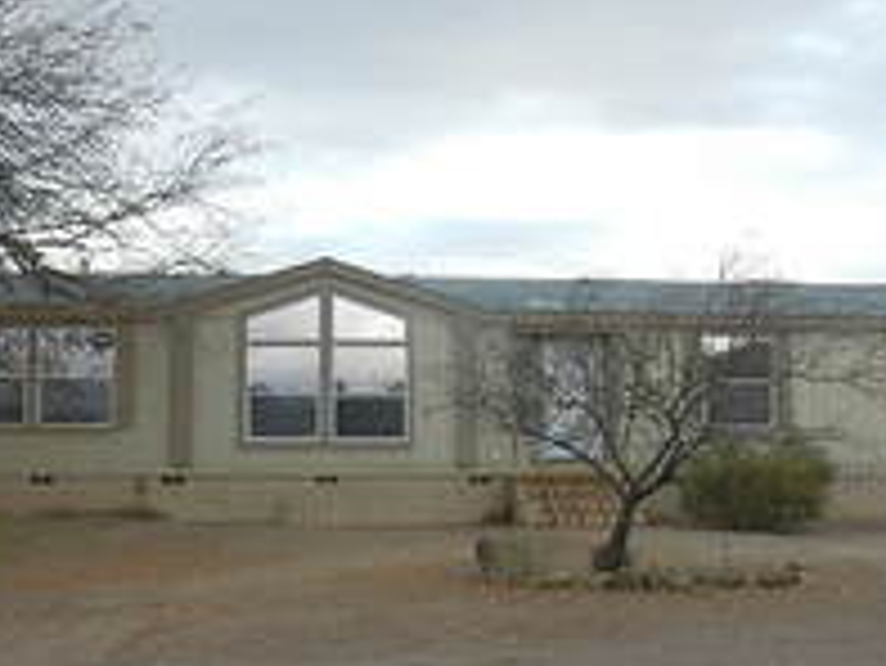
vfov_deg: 25.2
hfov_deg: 33.2
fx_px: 1485
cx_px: 432
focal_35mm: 58
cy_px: 360
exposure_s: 1/200
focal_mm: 5.9
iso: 160
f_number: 3.8
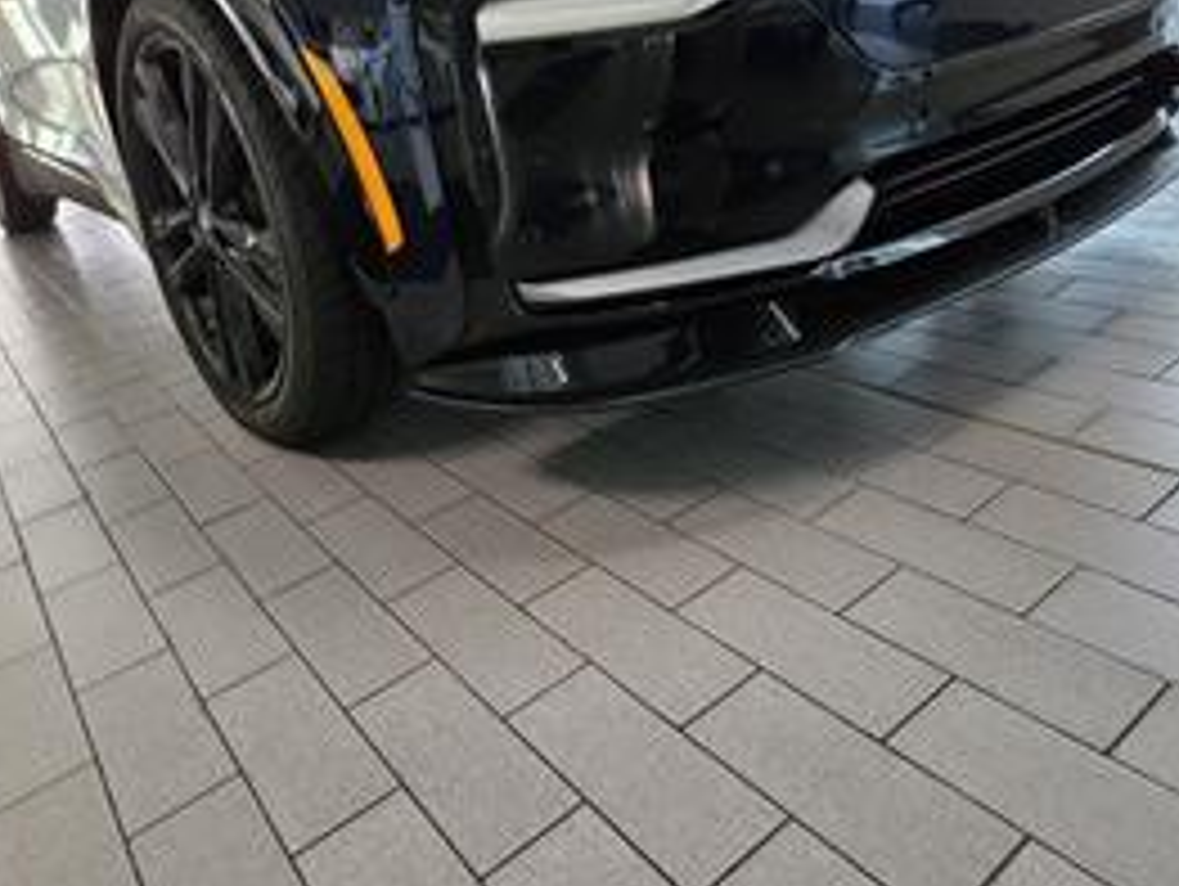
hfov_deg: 67.0
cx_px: 374
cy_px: 229
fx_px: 852
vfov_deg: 52.7
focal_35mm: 25
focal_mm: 1.74
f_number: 2.2
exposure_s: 1/60
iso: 160
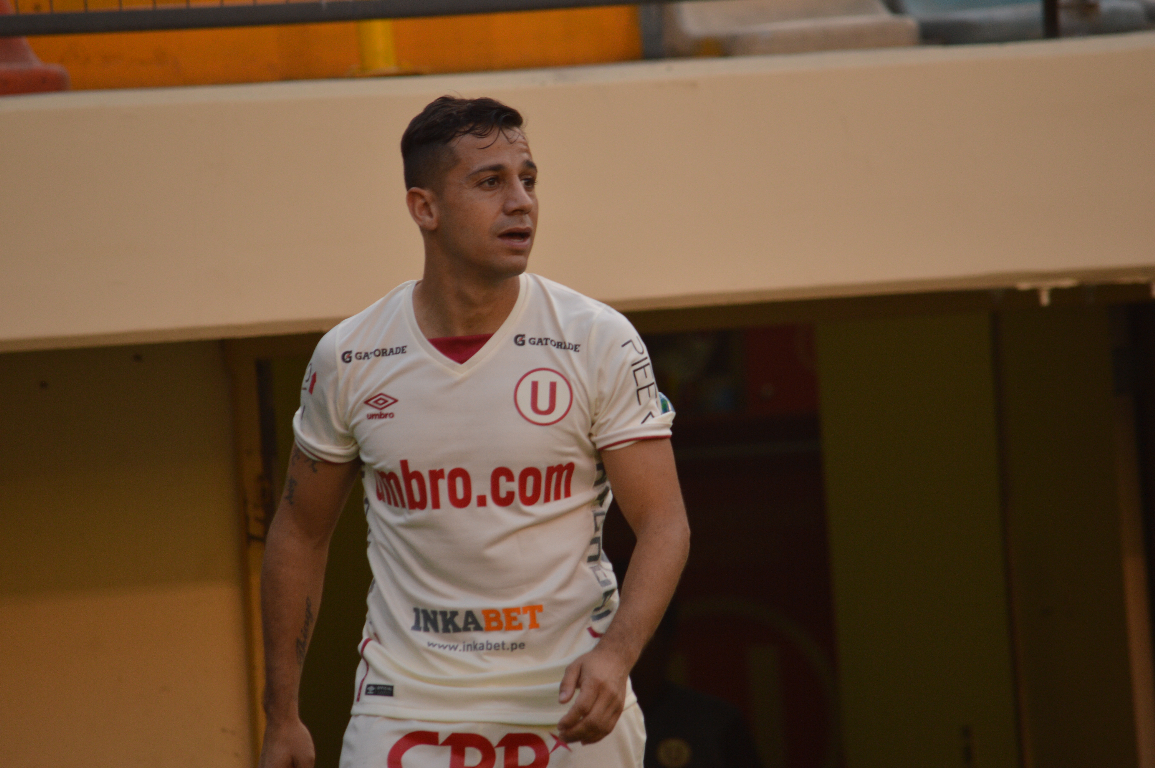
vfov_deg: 3.3
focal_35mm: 420
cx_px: 578
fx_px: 13463
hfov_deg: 4.9
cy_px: 384
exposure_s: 1/200
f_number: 5.6
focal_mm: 280
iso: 200
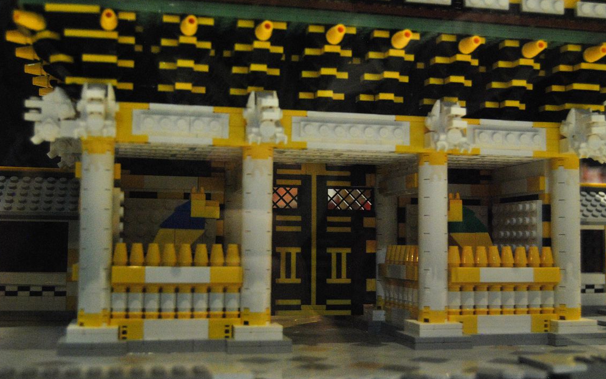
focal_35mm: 49
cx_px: 302
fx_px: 801
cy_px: 184
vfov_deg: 26.6
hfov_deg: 41.4
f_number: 4.5
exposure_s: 1/25
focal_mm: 31
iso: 800
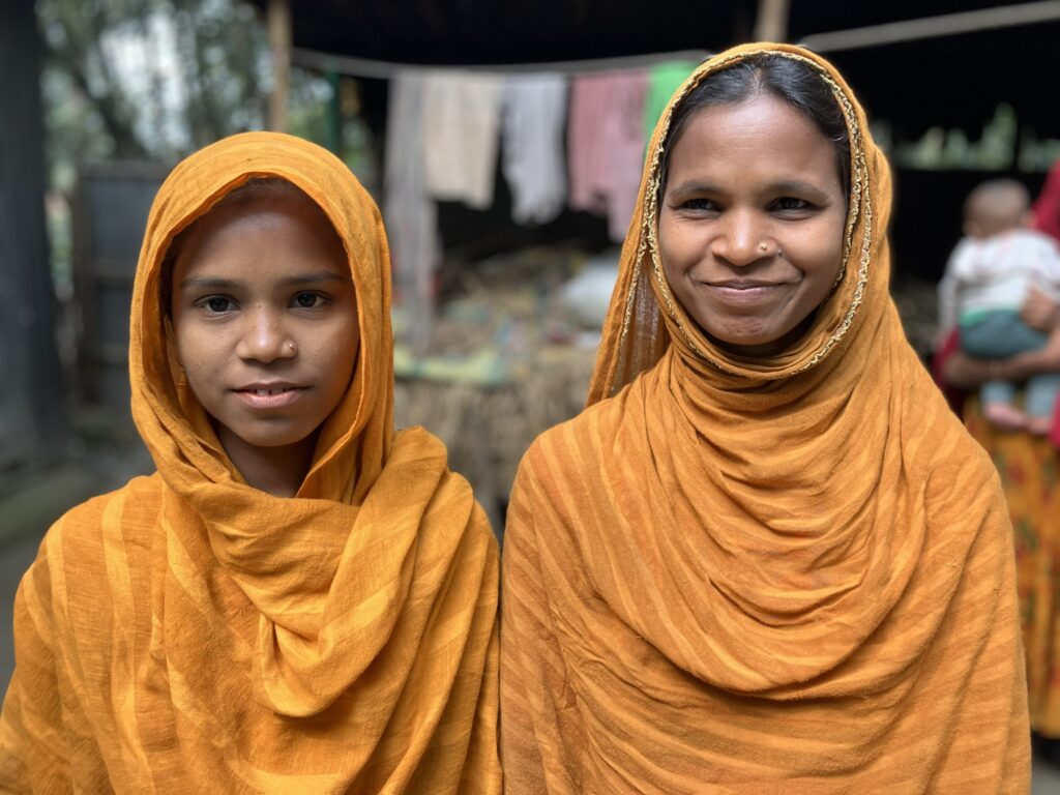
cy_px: 398
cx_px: 530
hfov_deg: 63.4
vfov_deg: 49.7
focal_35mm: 28
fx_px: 857
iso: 40
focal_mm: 3.99
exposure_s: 1/121
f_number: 1.8
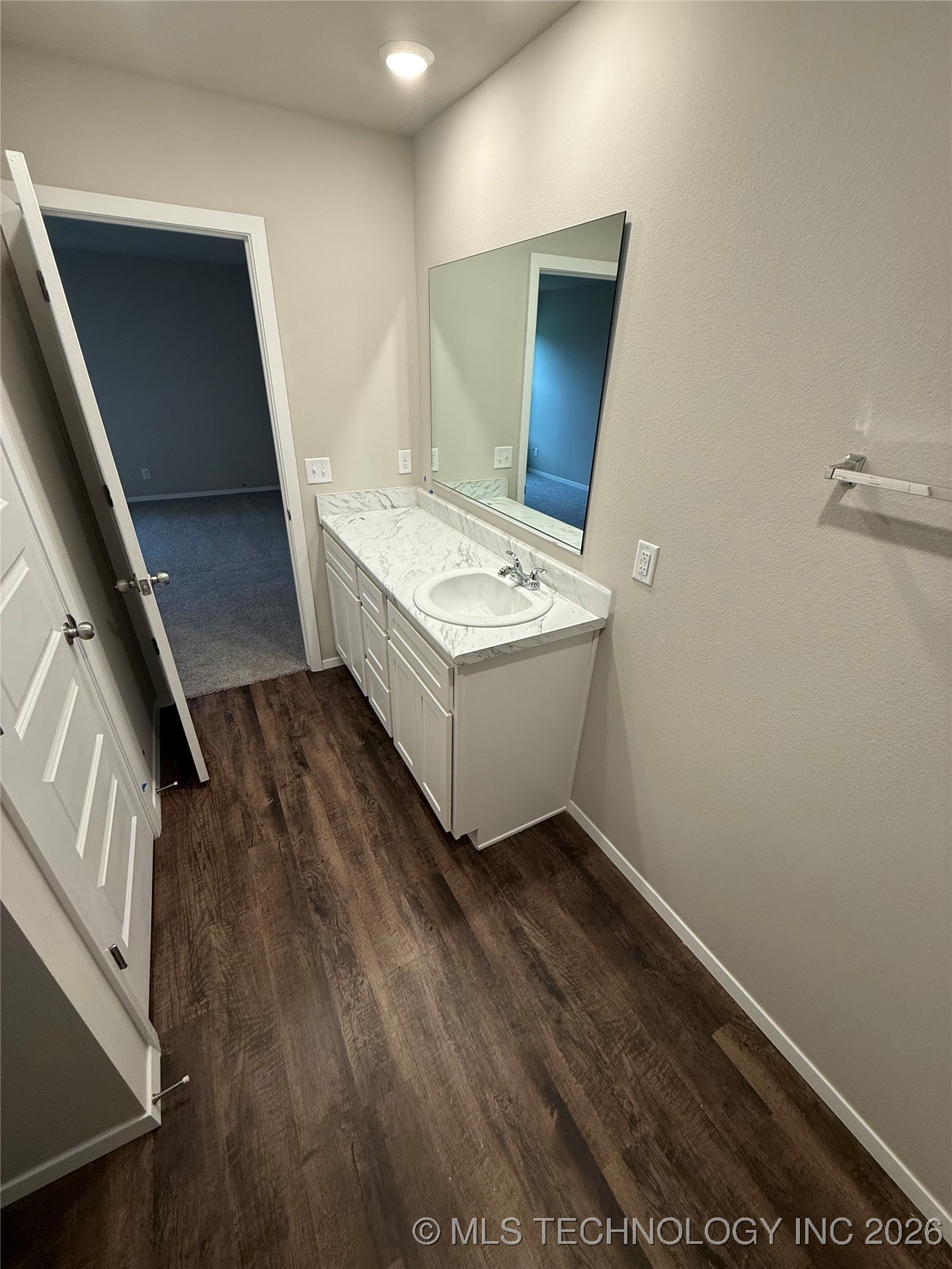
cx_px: 476
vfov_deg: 102.1
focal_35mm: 14
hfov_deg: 85.7
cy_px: 634
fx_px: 513
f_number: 2.2
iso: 160
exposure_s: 1/120
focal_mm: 2.22
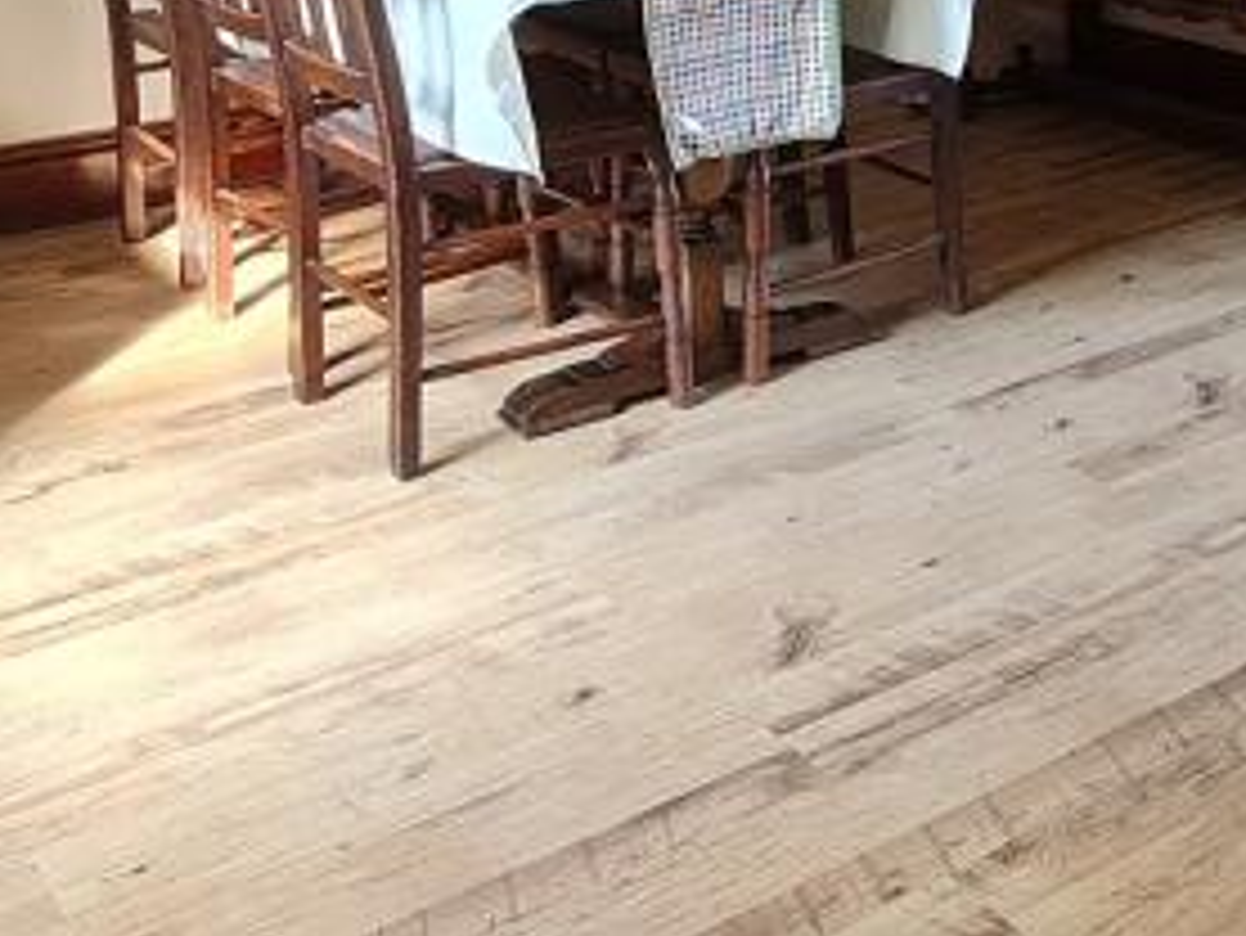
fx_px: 1729
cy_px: 158
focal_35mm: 48
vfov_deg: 29.4
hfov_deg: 39.0
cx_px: 859
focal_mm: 2.2
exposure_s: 1/50
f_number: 2.2
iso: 160
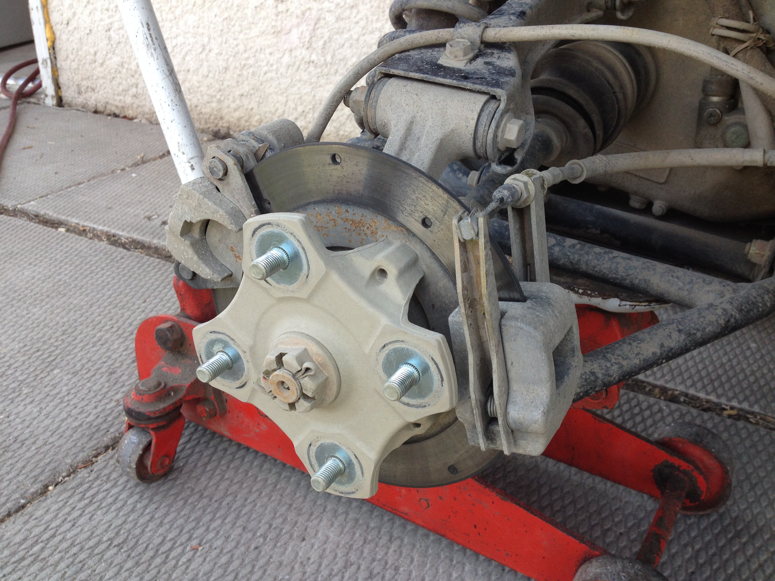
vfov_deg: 40.7
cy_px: 290
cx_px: 388
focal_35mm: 35
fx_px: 784
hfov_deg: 52.6
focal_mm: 4.28
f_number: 2.4
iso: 80
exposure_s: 1/120
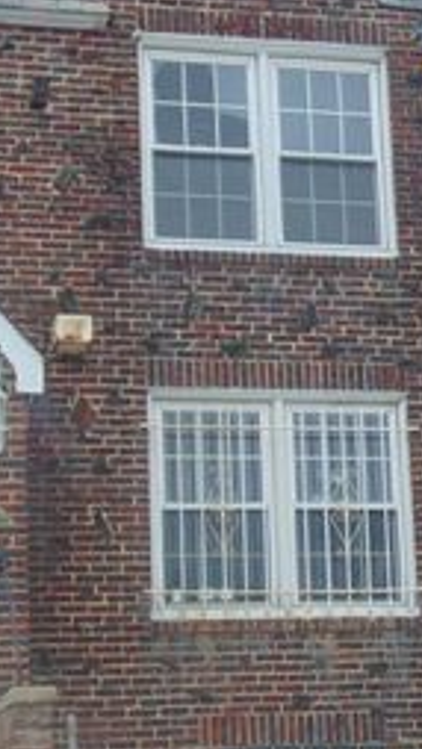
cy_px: 491
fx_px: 1789
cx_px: 298
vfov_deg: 23.6
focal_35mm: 90
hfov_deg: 13.4
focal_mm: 7.6
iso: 80
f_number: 3.3
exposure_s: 1/400
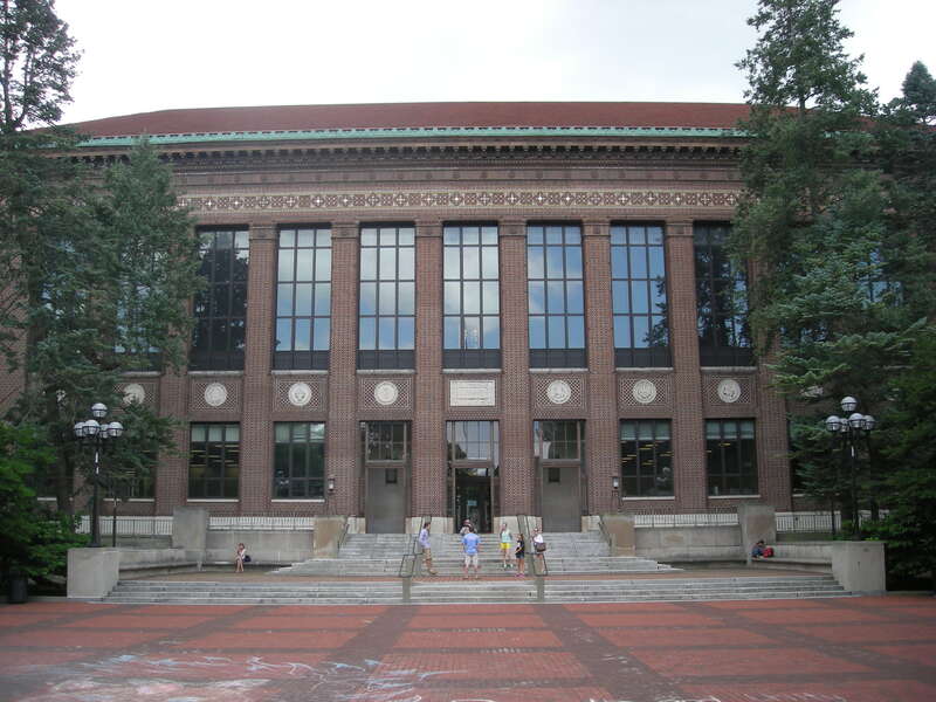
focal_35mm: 35
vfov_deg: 40.7
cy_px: 351
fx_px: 946
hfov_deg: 52.6
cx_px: 468
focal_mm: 5.7
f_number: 2.8
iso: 50
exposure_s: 1/204
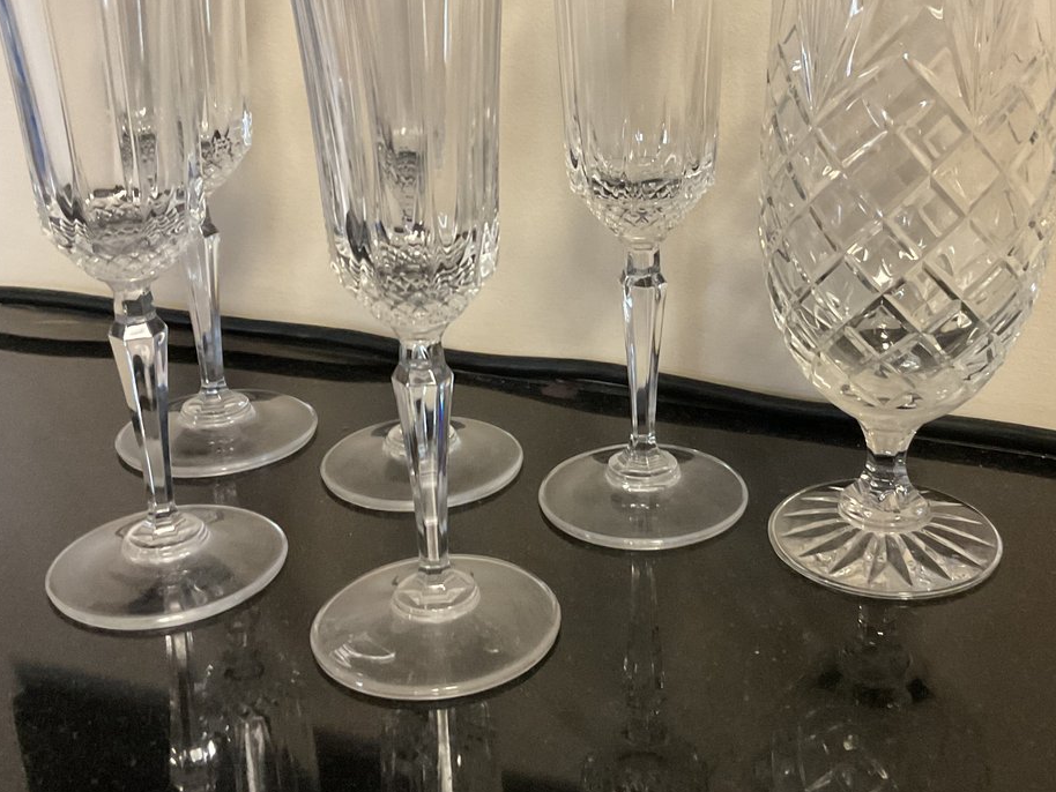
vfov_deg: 30.2
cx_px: 627
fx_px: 1465
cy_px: 300
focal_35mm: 48
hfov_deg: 39.5
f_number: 1.8
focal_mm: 3
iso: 320
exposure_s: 1/33
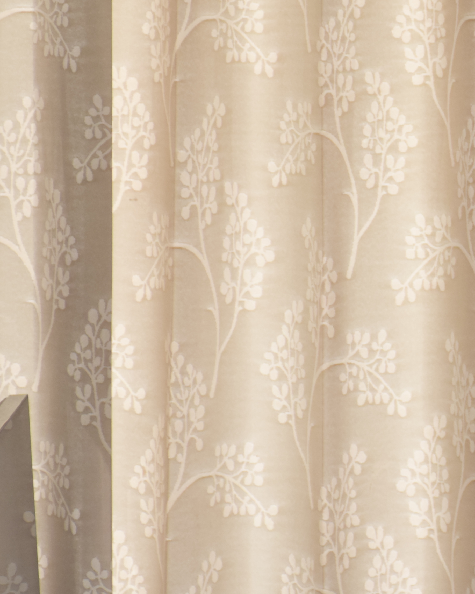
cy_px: 224
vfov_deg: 6.2
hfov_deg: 4.9
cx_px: 772
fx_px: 5504
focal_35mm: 313
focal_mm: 85
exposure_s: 1/125
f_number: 5.6
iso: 560
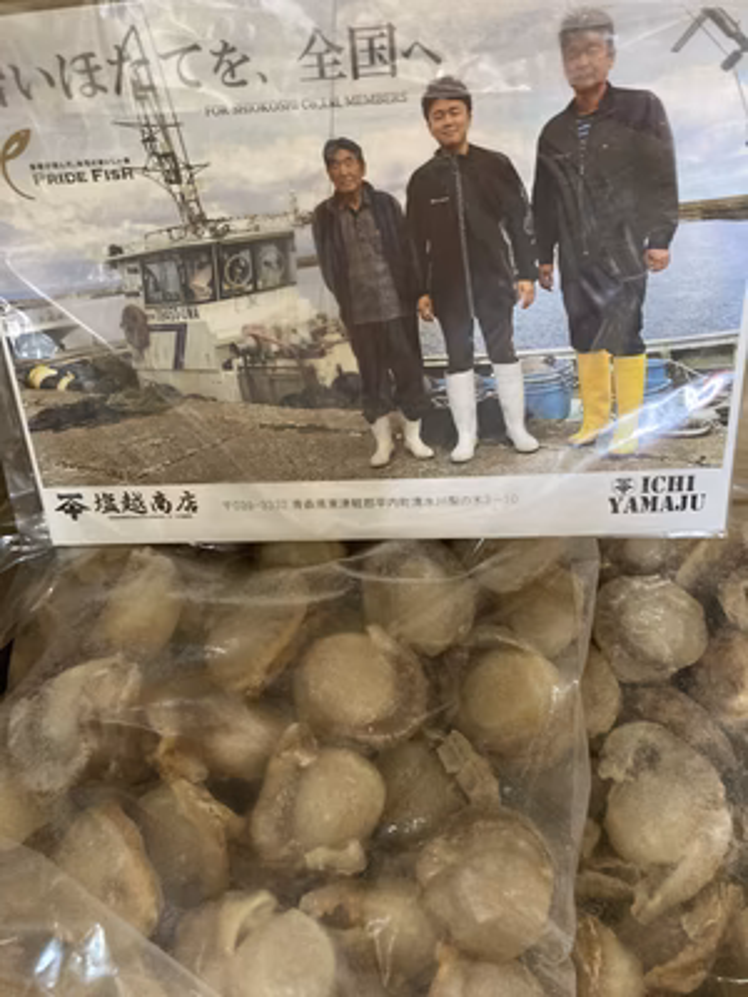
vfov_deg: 63.4
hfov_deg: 49.7
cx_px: 374
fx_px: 807
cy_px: 498
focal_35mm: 28
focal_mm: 3.99
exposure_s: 1/25
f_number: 1.8
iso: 400
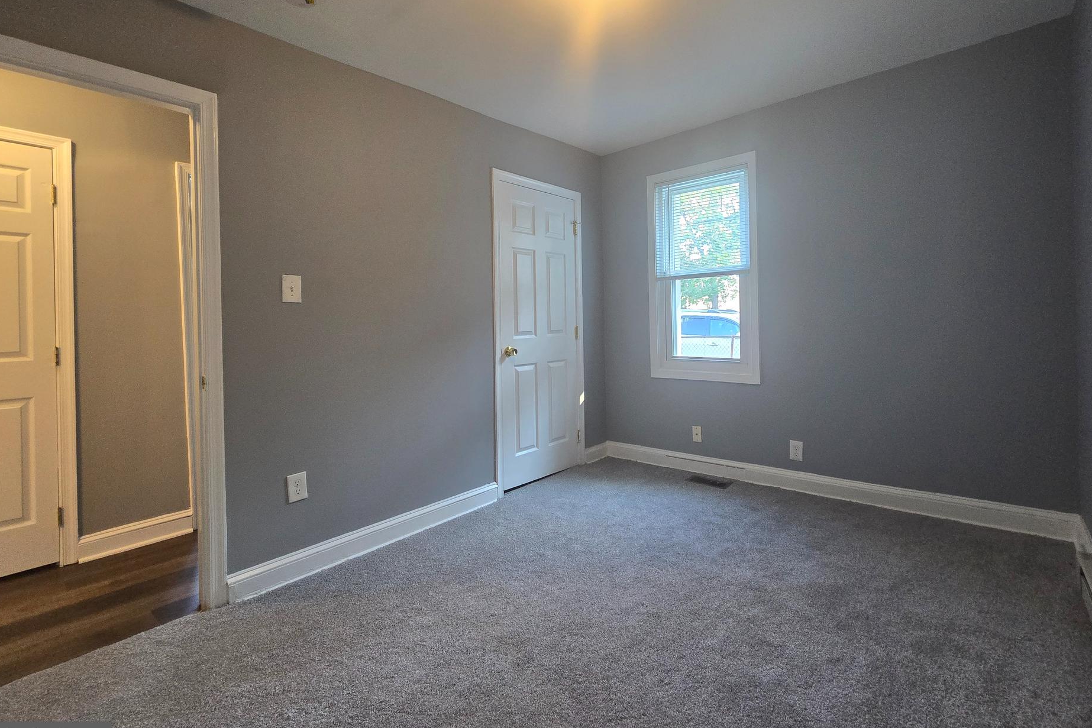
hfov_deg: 100.3
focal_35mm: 15
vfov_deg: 77.0
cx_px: 570
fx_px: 455
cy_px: 316
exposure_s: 1/60
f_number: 2.2
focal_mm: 2.2
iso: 320
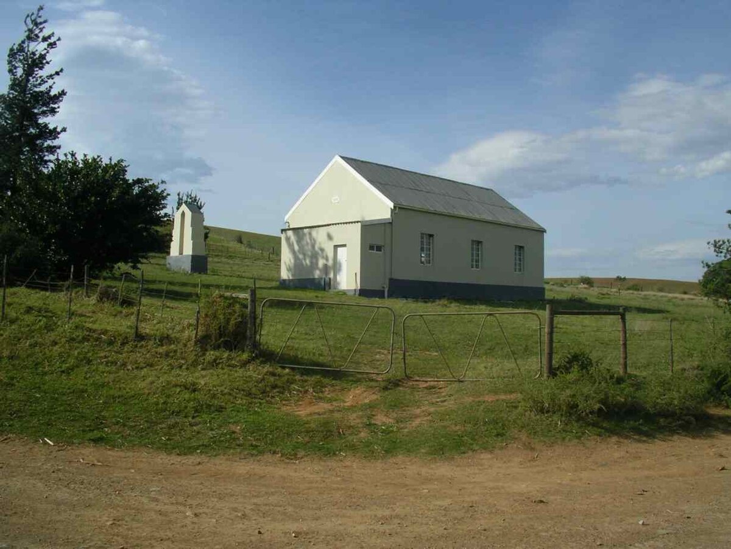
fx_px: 781
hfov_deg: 50.1
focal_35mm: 37
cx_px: 366
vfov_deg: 38.7
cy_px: 274
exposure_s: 1/250
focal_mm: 5.7
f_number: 6.9
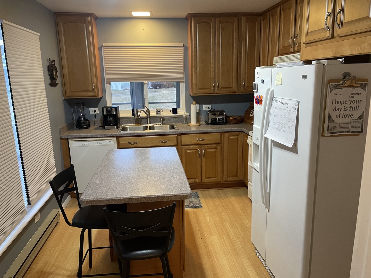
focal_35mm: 26
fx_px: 279
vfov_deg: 53.1
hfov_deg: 67.3
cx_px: 186
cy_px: 139
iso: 250
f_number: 1.6
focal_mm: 4.2
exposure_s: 1/60
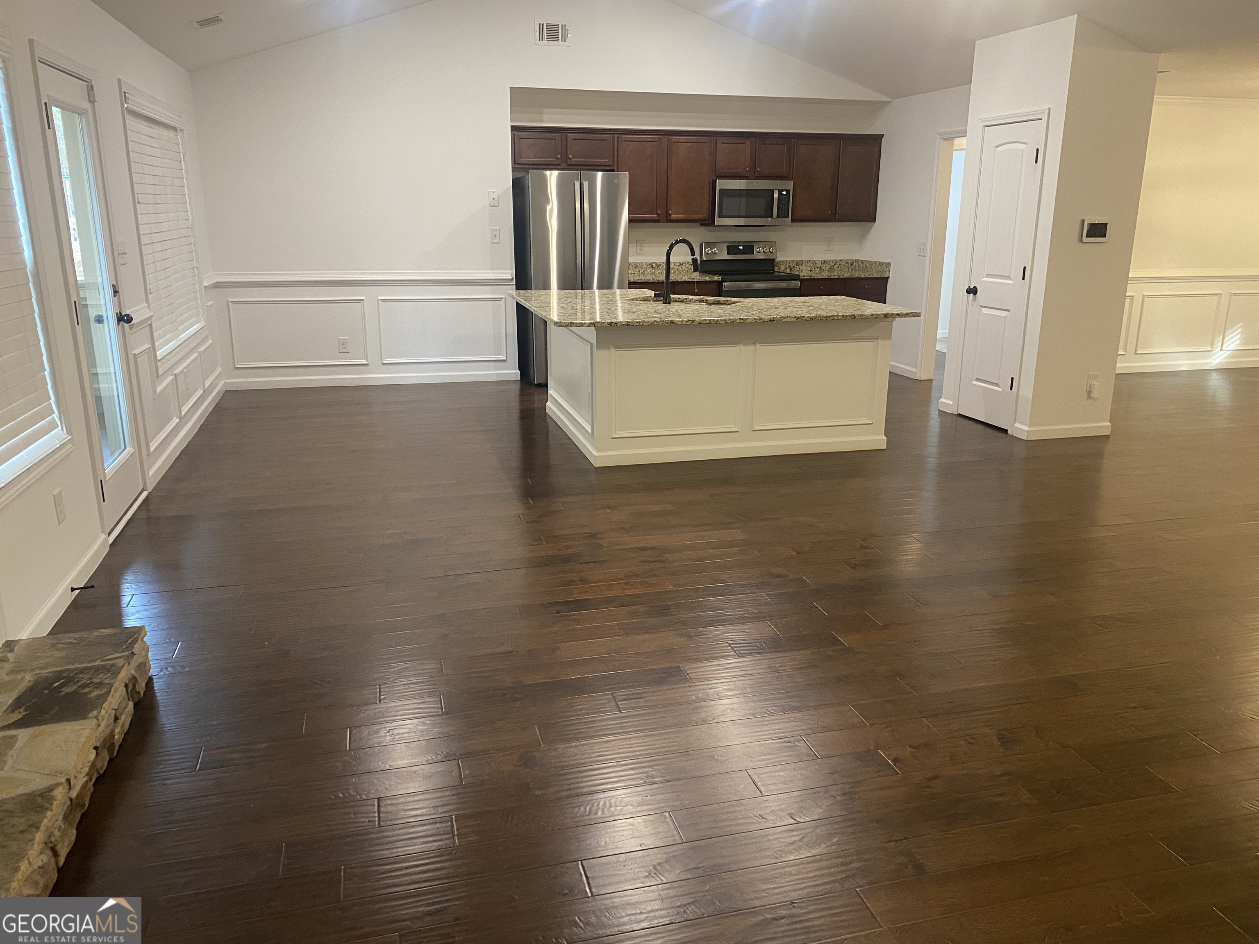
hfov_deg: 67.3
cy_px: 472
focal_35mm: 26
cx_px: 630
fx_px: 946
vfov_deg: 53.1
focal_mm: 4.25
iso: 320
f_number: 1.8
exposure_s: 1/60
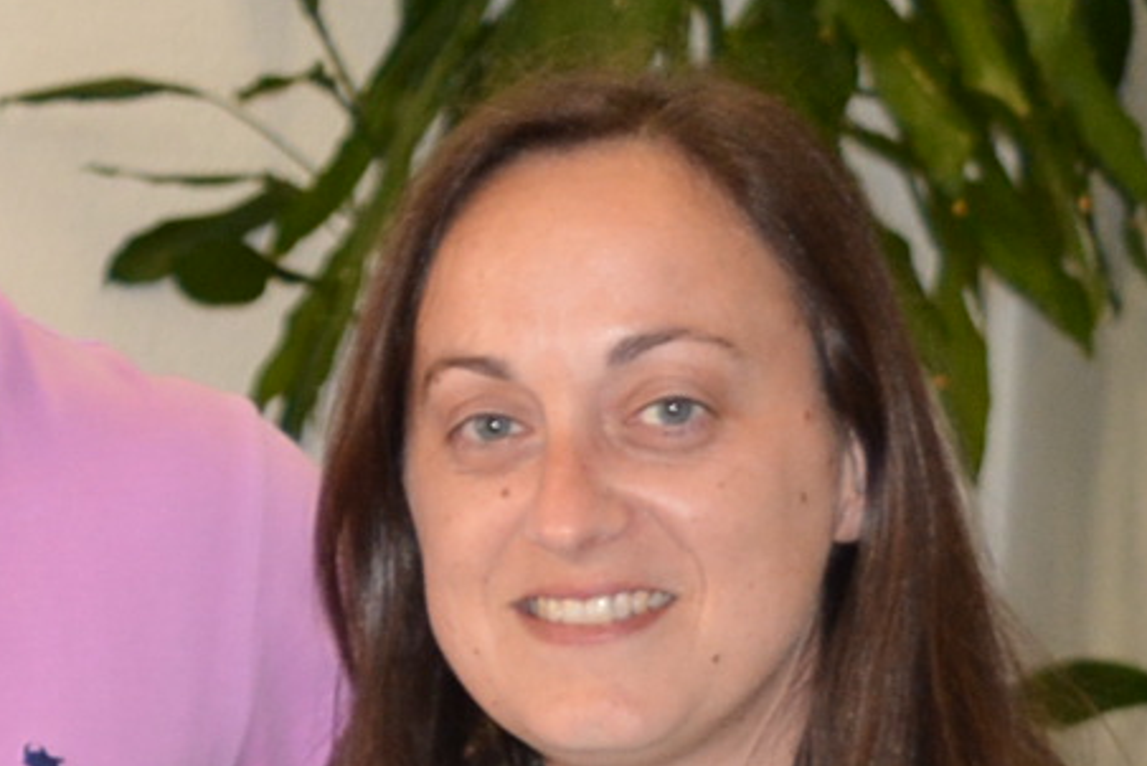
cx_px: -1139
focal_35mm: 278
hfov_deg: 7.1
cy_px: 1121
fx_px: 8863
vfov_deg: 4.9
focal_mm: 28
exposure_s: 1/60
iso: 400
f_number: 4.2
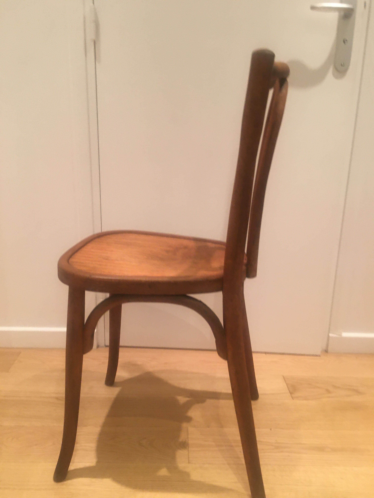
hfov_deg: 48.2
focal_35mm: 29
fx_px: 418
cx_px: 187
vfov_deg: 61.7
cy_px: 249
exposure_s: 1/33
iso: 160
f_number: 2.2
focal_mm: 4.15
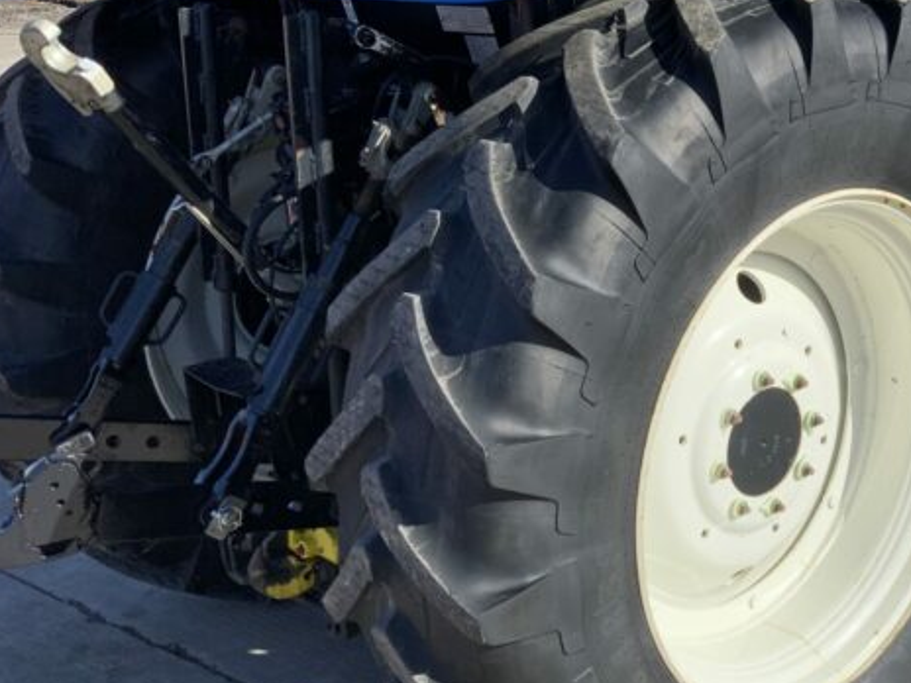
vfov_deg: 28.9
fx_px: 1316
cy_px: 467
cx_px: 766
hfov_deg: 36.5
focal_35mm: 50
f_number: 1.8
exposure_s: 1/1412
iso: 16
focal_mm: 3
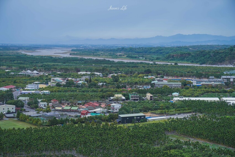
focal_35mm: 70
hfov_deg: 28.9
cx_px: 118
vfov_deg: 19.4
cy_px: 78
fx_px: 457
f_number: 3.2
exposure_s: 1/500
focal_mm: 70
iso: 100
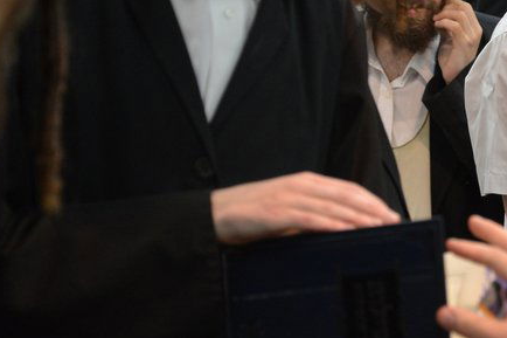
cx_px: 648
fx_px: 2647
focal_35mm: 188
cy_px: -1
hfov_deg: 10.7
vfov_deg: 7.3
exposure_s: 1/100
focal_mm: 68
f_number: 4.5
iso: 1600
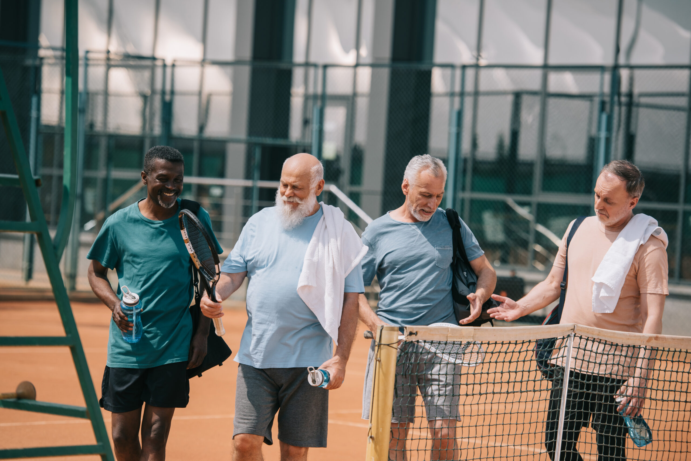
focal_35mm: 140
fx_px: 2688
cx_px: 346
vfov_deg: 9.8
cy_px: 230
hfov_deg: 14.6
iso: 250
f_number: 3.5
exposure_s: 1/4000
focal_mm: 140
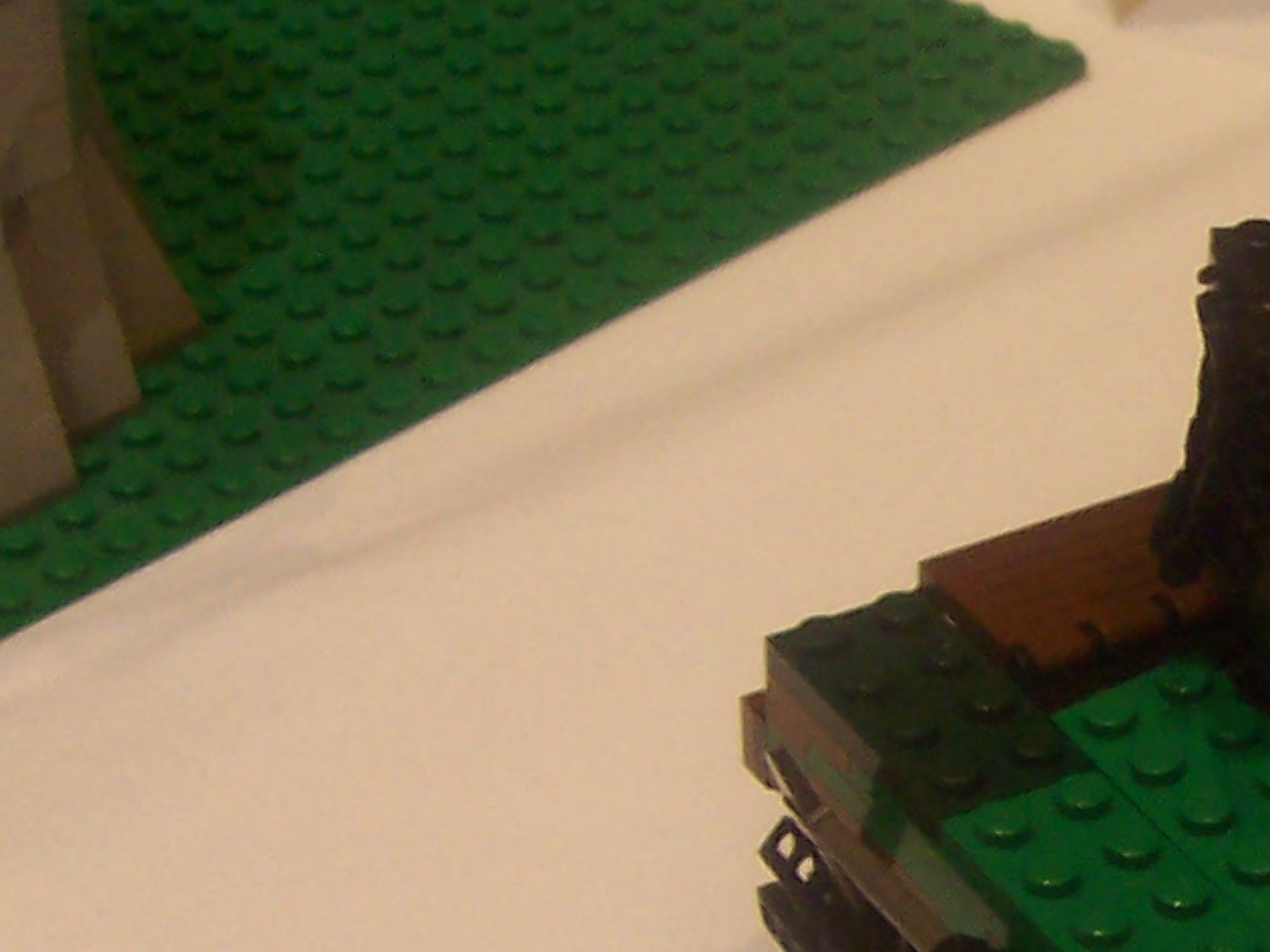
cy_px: 777
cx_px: 1943
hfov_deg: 15.2
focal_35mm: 119
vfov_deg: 12.4
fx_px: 4366
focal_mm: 5.6
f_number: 2.8
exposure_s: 1/30
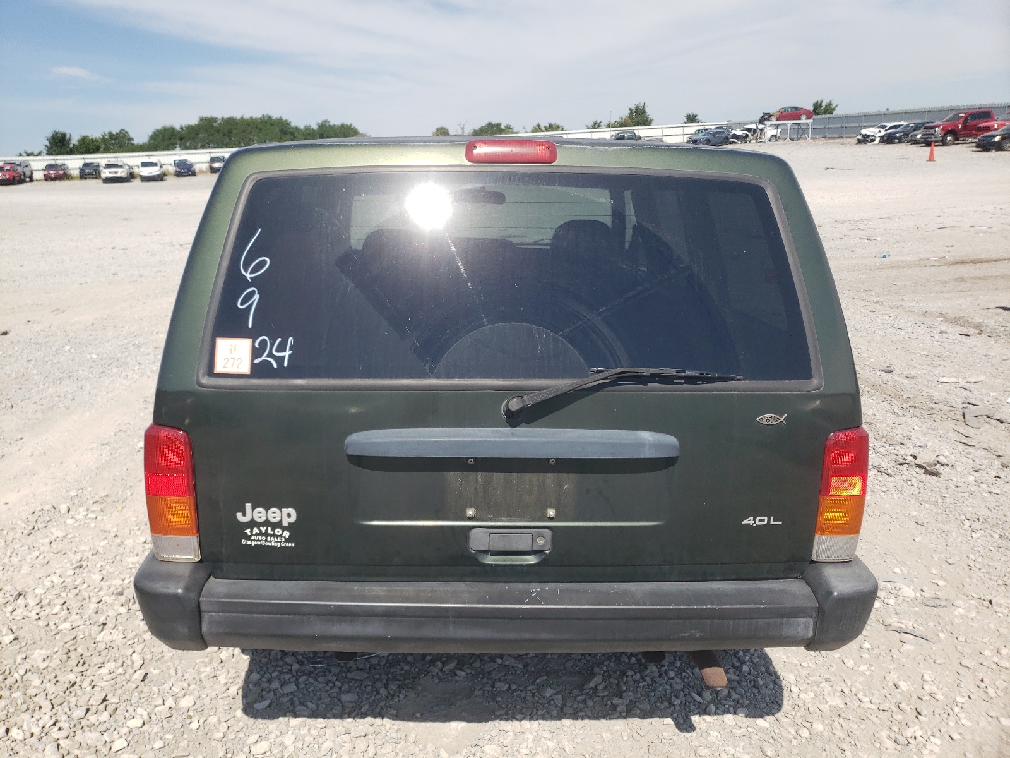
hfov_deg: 67.3
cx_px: 505
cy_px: 379
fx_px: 759
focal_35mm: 26
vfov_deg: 53.1
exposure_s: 1/3333
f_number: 1.5
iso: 50
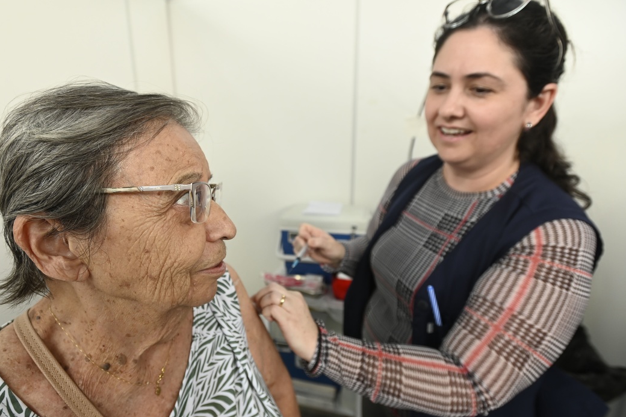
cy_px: 222
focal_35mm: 20
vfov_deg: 61.8
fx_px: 348
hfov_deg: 83.5
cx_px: 270
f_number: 4
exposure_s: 1/320
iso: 800
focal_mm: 17
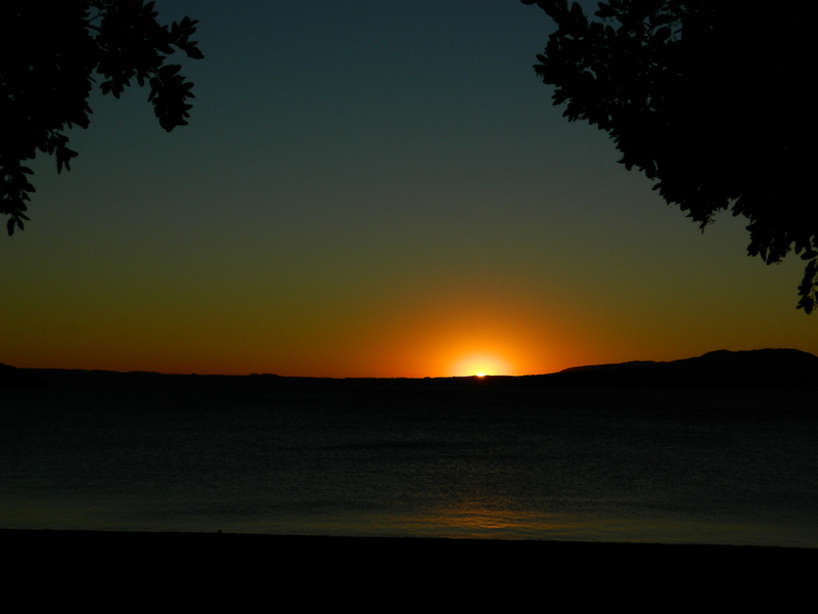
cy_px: 307
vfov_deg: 21.0
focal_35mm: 70
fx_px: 1654
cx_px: 409
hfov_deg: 27.8
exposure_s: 1/200
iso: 80
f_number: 11.4
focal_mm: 12.6
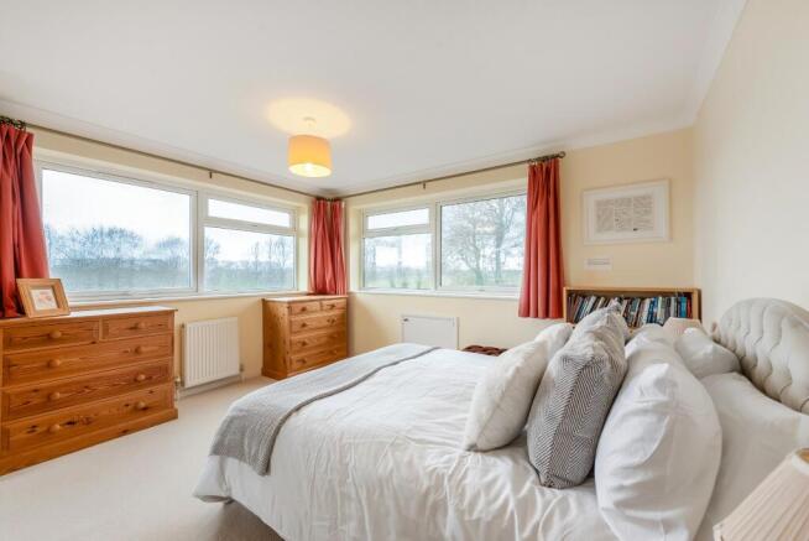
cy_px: 270
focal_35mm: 14
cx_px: 404
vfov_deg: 81.3
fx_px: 315
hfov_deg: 104.2
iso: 400
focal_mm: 14
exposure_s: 1/20
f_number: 7.1
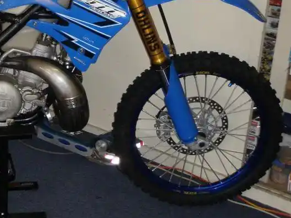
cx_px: 13
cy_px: 57
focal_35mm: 74
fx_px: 622
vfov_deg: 19.8
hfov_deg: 25.3
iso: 160
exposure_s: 1/30
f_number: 3.5
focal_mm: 6.7
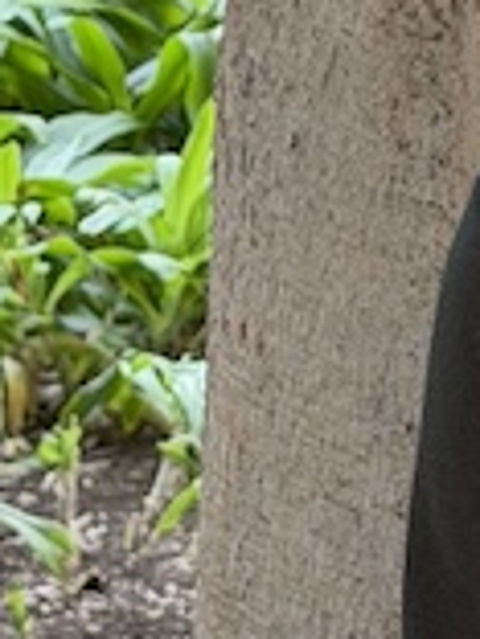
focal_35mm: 329
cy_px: -330
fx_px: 6083
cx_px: 1026
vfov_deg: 6.0
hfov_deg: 4.4
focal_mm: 6.76
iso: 64
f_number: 1.78
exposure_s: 1/121
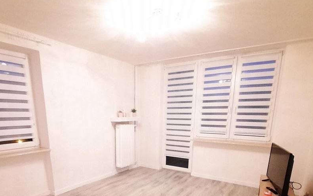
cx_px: 146
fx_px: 179
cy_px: 159
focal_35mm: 21
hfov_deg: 82.2
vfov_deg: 53.3
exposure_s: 1/17
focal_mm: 1.74
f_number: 2.2
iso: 800
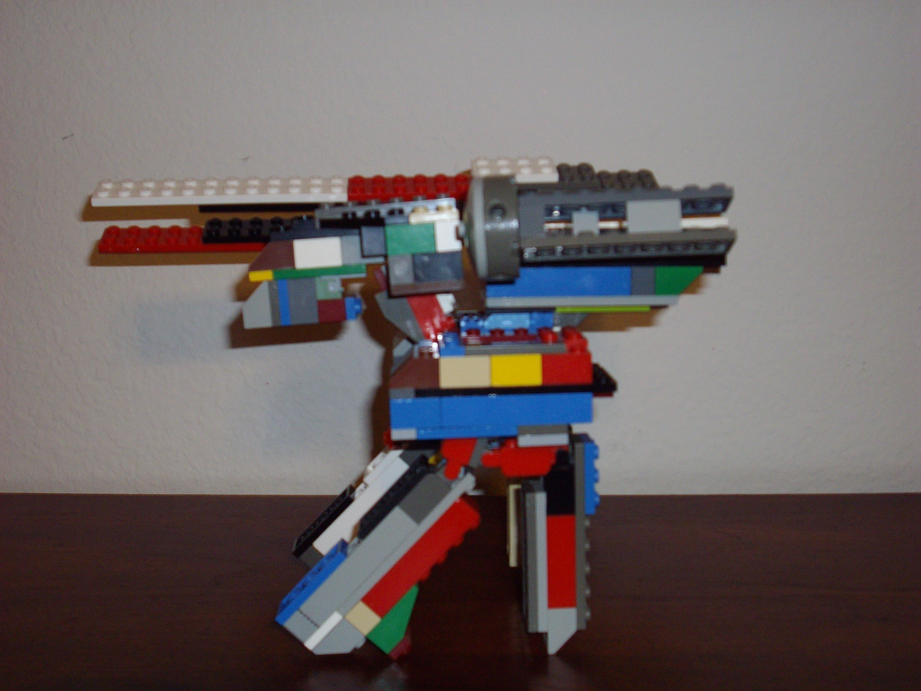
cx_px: 460
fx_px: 1224
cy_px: 346
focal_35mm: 46
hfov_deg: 41.2
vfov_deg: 31.5
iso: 160
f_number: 3.1
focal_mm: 7.6
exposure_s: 1/50
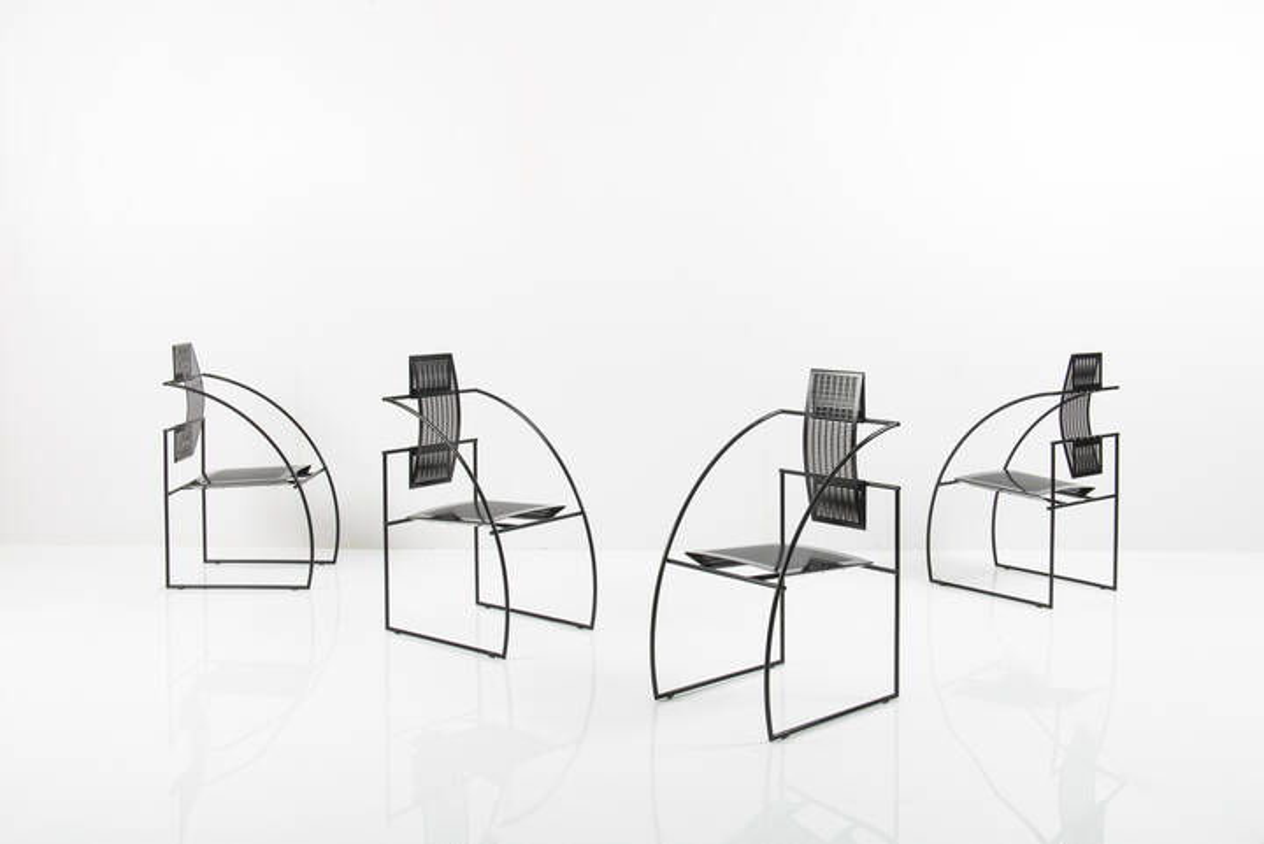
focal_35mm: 36
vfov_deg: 36.9
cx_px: 632
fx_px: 1265
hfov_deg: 53.1
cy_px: 422
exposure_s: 1/200
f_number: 11
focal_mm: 36
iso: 64
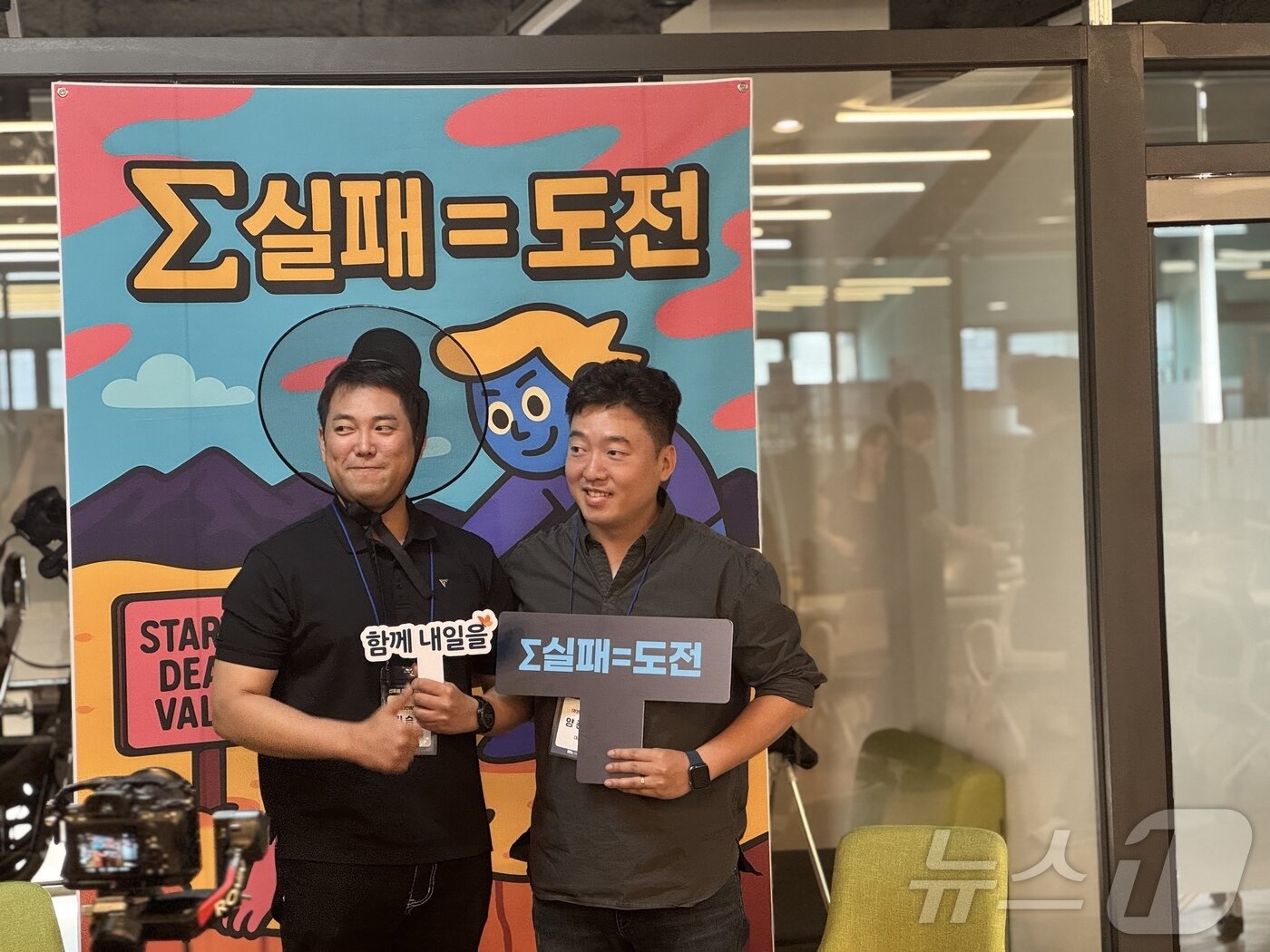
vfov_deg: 19.1
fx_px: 2825
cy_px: 476
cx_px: 635
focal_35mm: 77
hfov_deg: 25.3
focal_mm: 9
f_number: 2.8
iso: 320
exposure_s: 1/60
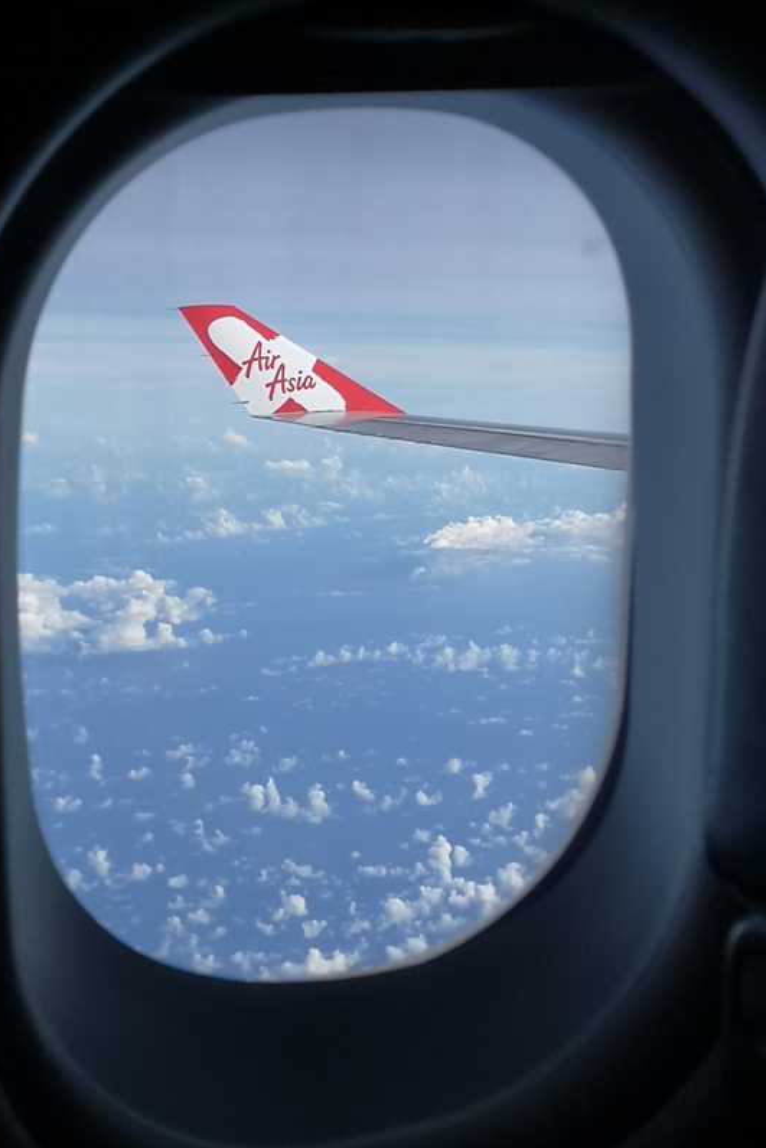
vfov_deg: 29.2
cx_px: 368
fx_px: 2201
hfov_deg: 19.7
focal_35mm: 69
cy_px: 574
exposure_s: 1/2451
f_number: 1.8
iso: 50
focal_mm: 3.95
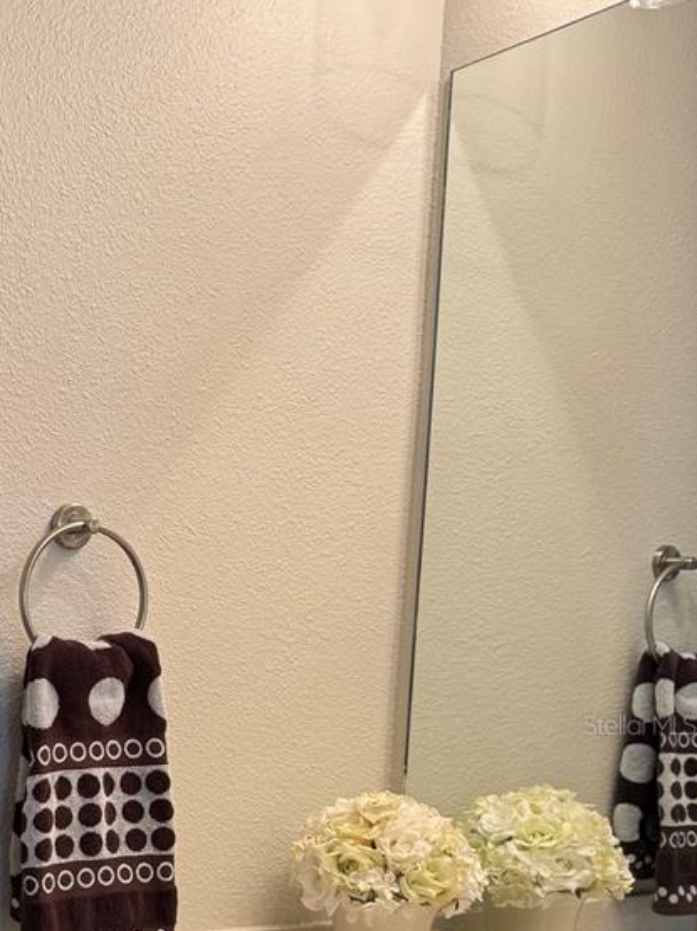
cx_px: -54
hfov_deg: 26.0
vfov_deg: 35.8
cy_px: 724
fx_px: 1397
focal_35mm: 52
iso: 200
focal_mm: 6.76
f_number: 1.78
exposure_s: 1/120
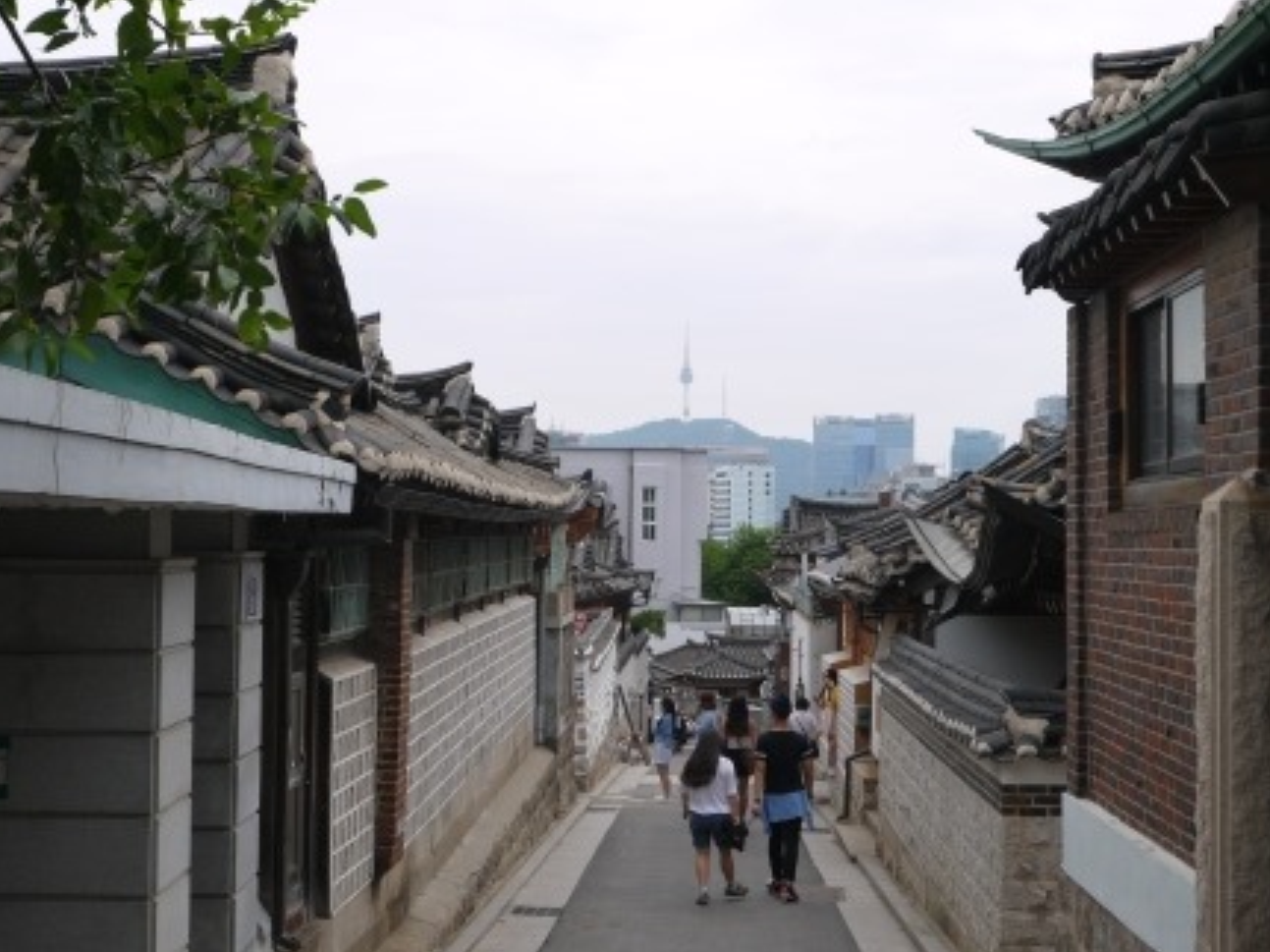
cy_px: 483
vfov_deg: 28.0
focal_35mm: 52
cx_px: 645
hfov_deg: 36.8
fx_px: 1907
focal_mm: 25
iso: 160
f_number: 9
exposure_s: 1/400
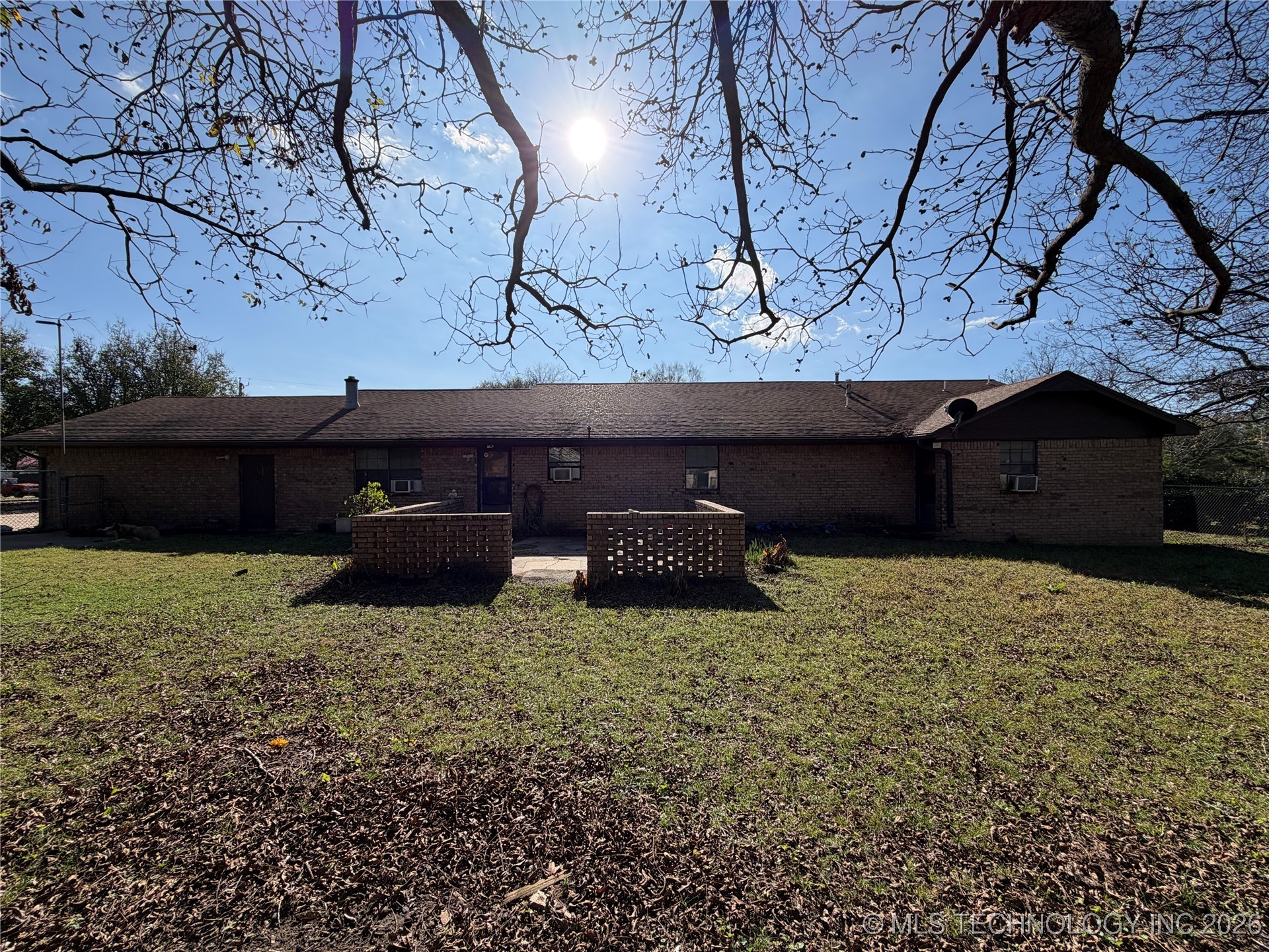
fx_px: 513
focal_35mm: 14
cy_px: 476
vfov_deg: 85.7
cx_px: 634
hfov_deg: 102.1
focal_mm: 2.22
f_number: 2.2
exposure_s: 1/1189
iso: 20
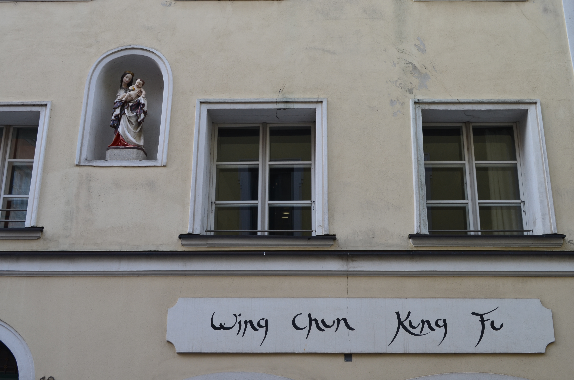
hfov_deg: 43.7
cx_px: 287
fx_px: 716
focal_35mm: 45
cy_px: 190
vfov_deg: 29.7
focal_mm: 30
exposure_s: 1/60
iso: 200
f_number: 10
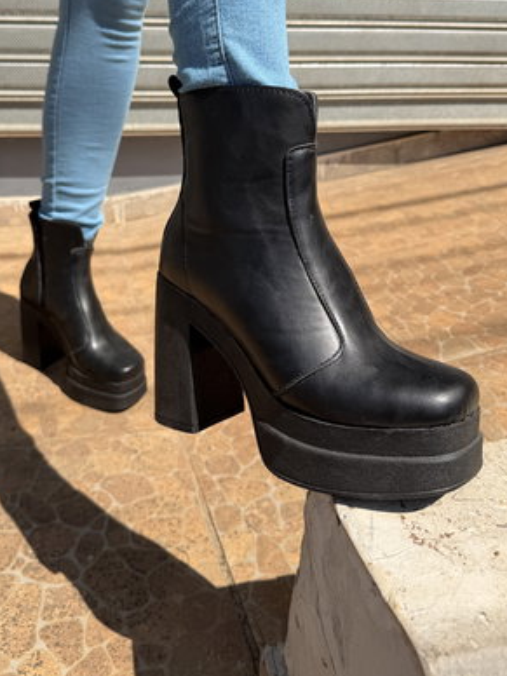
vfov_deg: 54.6
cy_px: 247
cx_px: 192
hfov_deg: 42.6
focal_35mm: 33
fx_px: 644
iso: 80
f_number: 1.78
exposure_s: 1/4975
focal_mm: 6.76
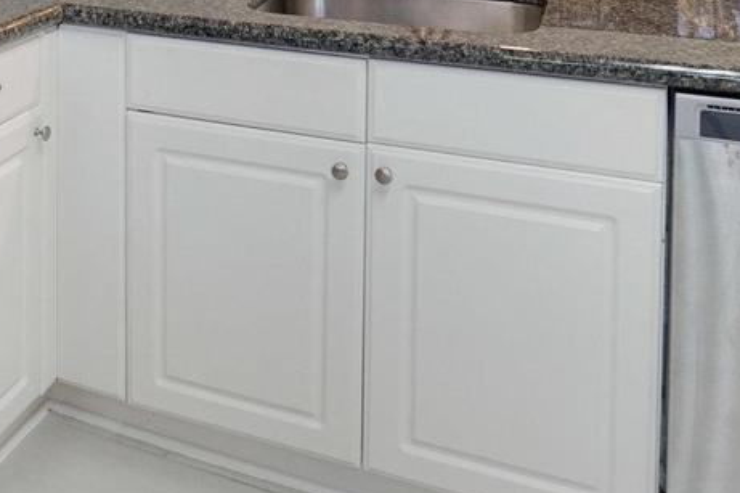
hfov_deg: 36.7
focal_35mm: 50
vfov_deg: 23.3
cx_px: 51
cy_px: -180
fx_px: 1027
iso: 1250
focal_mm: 16
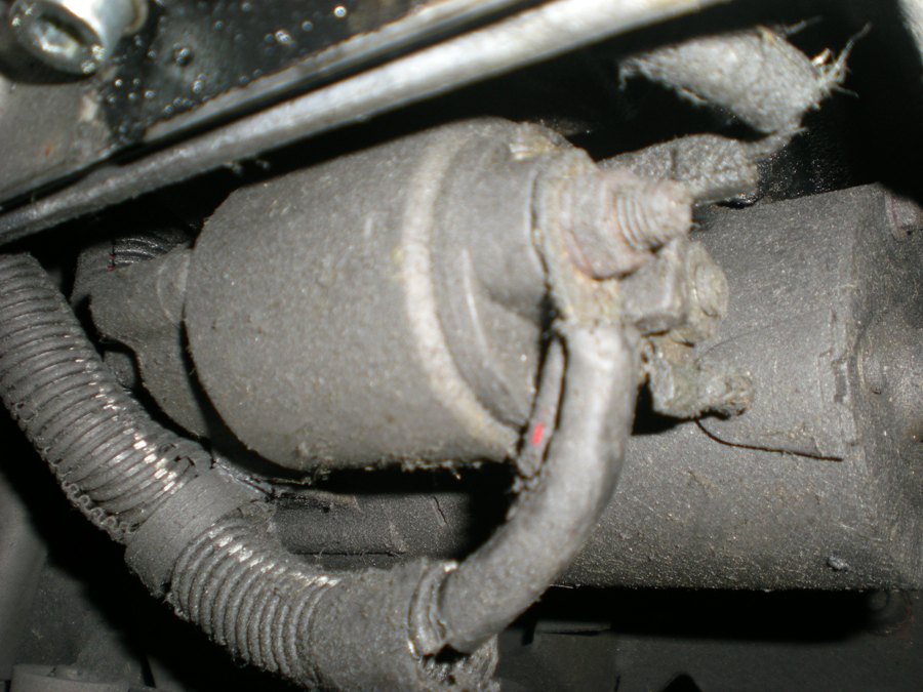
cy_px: 346
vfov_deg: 37.7
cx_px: 462
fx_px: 1013
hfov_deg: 49.0
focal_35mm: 38
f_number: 3.1
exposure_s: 1/60
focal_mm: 6.3
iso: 50
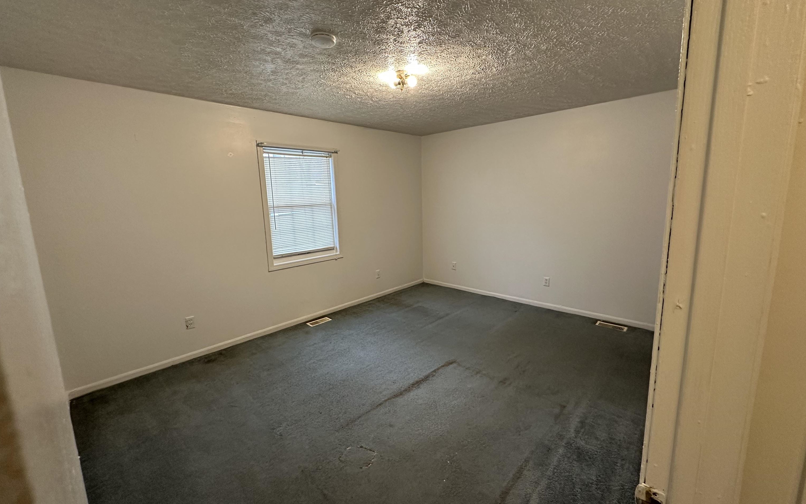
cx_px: 402
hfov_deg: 101.5
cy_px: 249
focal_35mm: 15
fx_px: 330
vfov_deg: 74.8
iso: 200
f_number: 2.2
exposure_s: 1/60
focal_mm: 2.22
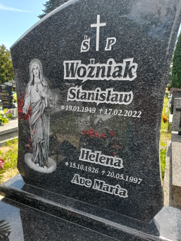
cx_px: 90
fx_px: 174
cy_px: 120
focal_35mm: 25
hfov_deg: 54.9
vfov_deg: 69.4
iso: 20
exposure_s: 1/130
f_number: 2
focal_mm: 4.6
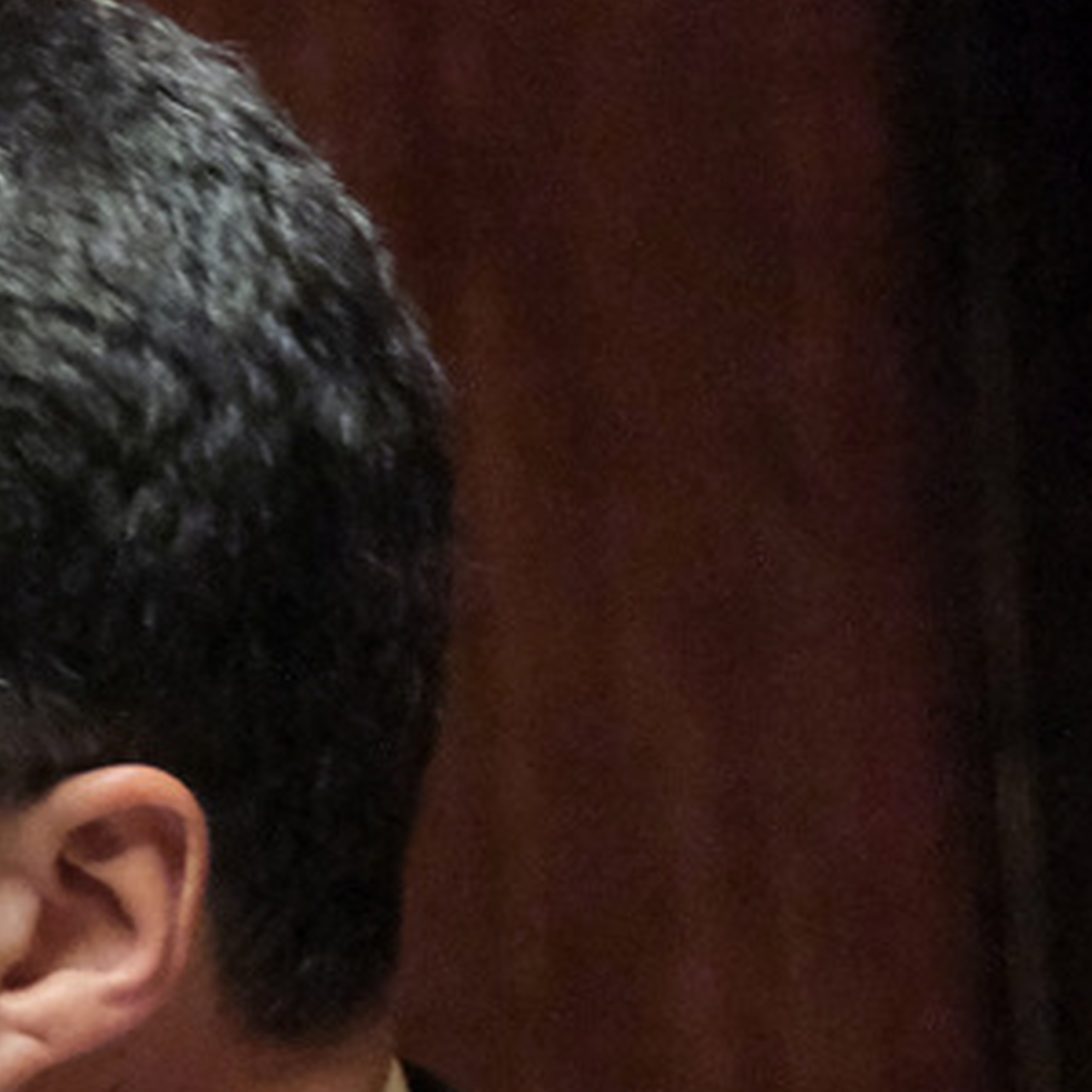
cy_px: 1507
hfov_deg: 0.7
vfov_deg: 0.7
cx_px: -464
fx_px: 85086
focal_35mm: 2384
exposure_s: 1/100
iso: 10000
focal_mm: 400
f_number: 5.6
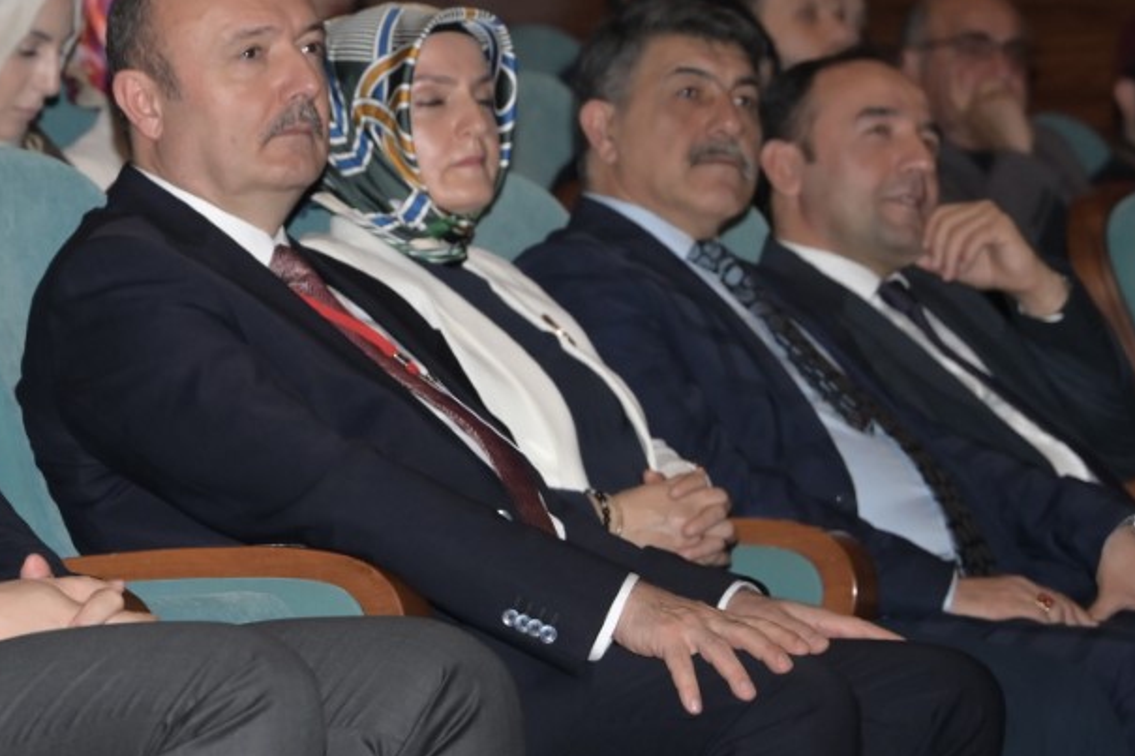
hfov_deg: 9.7
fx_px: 6587
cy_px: -53
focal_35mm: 209
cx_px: -341
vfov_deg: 6.5
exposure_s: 1/200
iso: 500
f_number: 3.5
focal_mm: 78
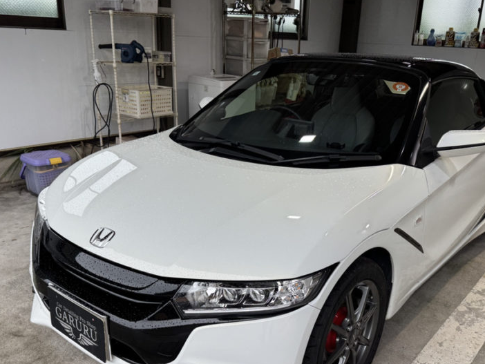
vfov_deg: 40.5
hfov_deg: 52.6
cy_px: 218
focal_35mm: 35
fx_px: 491
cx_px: 261
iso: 64
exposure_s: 1/151
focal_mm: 6.76
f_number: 1.78
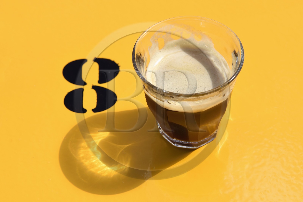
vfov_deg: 19.4
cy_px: 101
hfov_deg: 28.8
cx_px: 152
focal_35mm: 70
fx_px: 589
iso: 200
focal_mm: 70
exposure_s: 1/250
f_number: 13
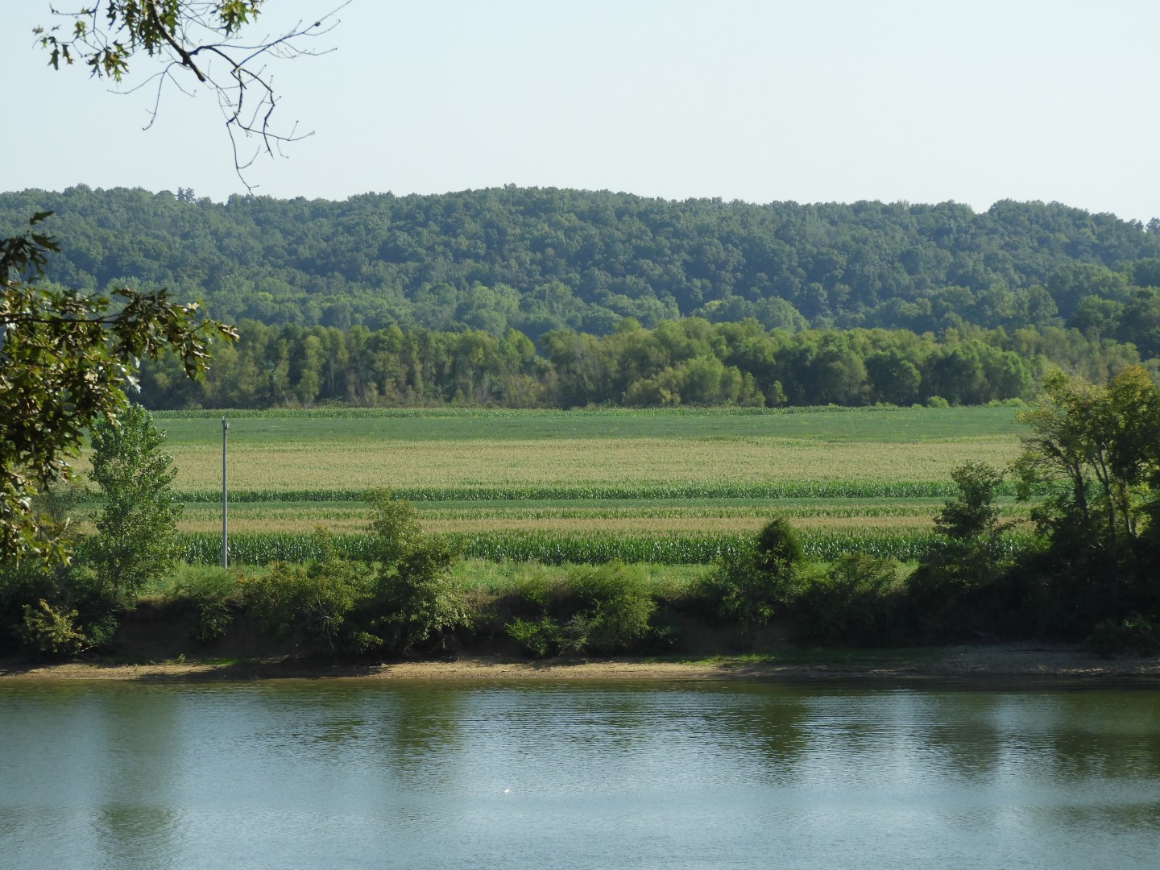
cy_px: 435
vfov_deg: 9.9
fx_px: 5027
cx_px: 580
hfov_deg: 13.2
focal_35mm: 150
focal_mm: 26.9
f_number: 5.2
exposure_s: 1/400
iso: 100
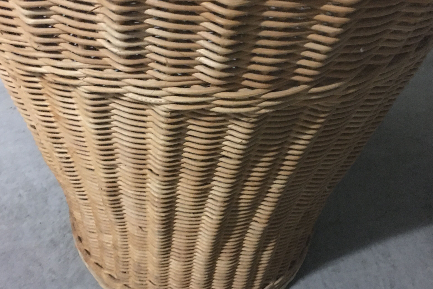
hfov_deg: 49.5
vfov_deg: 34.1
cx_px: 207
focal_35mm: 39
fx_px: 469
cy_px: 121
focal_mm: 4.15
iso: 125
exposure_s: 1/4
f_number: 2.2
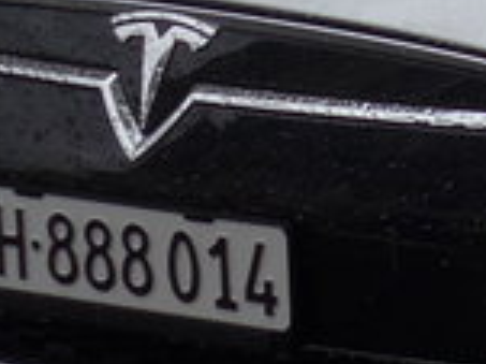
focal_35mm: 390
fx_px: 5471
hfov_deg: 5.0
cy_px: -213
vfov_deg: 3.8
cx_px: 1126
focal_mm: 10.1
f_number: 3.2
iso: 80
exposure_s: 1/250
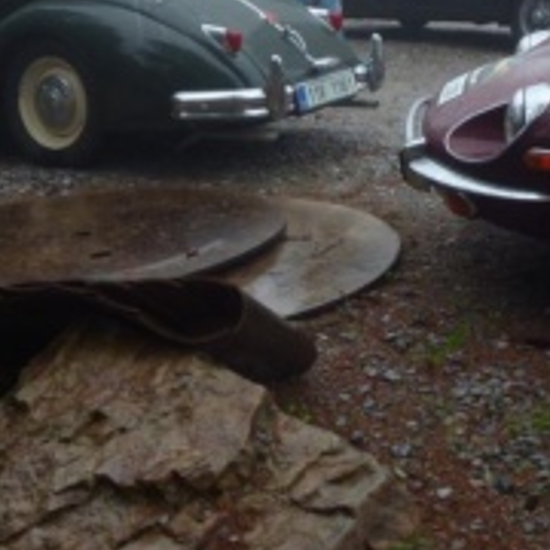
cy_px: -11
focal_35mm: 59
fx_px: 1061
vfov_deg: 27.3
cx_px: 370
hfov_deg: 28.9
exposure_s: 1/500
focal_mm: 4.3
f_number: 3.3
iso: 100
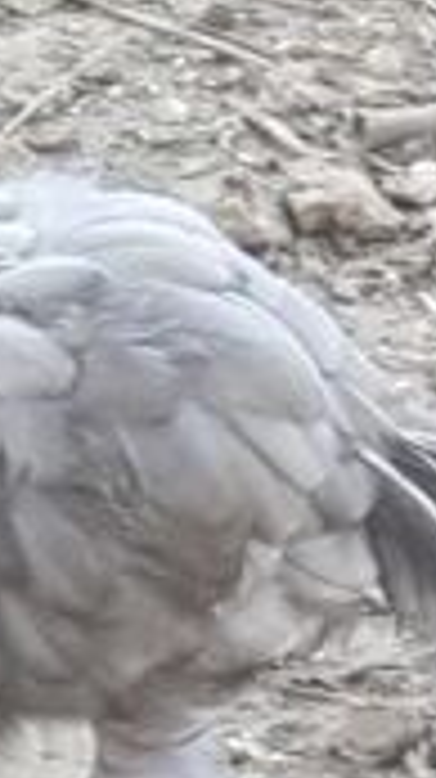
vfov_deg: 10.2
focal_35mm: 210
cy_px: 756
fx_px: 4327
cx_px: -432
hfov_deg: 5.6
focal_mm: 6
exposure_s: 1/30
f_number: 2.4
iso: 64
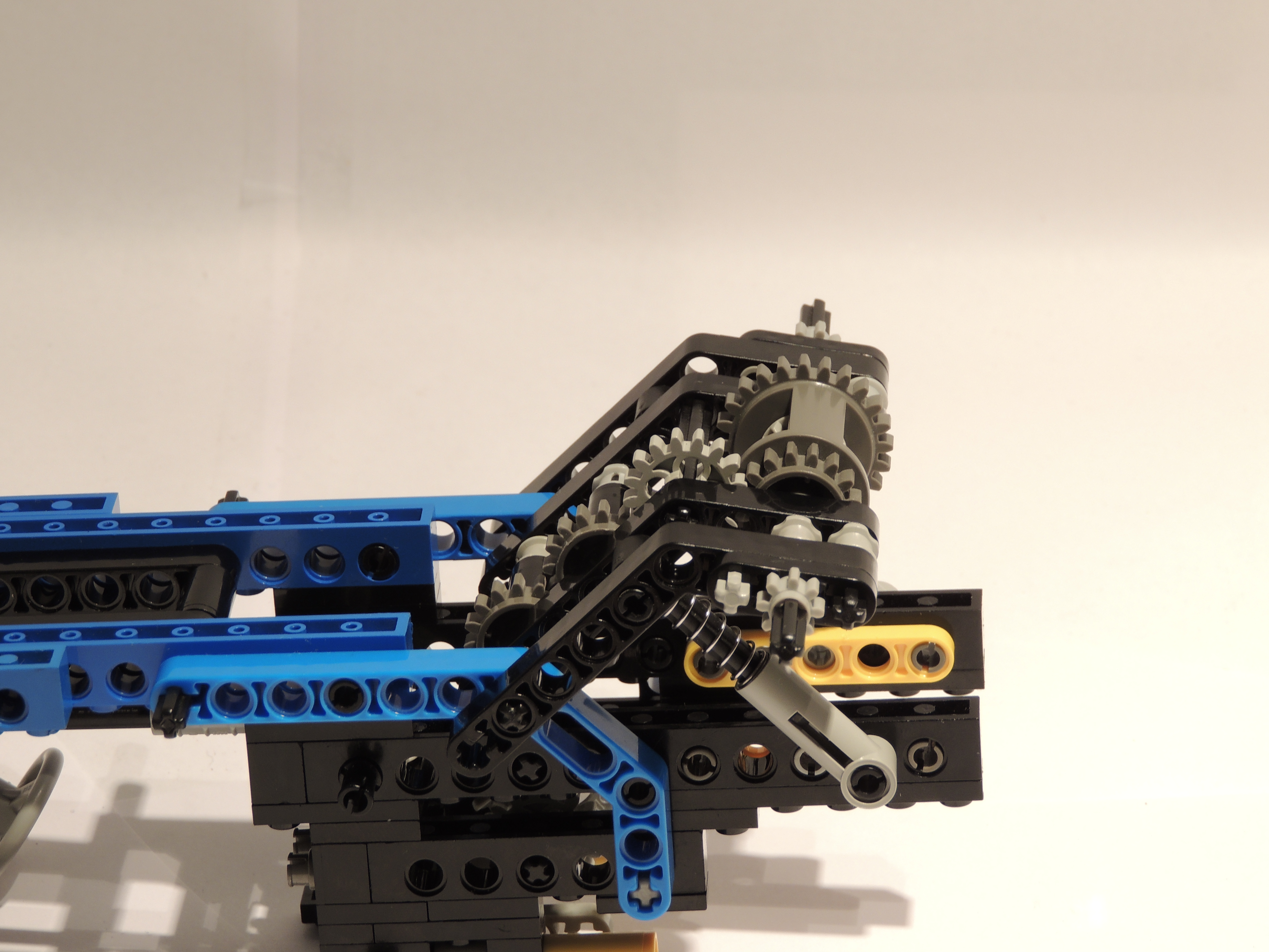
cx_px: 634
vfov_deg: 8.7
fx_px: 6232
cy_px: 476
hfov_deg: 11.6
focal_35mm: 170
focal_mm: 30.3
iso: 100
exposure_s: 1/2.5
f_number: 4.5
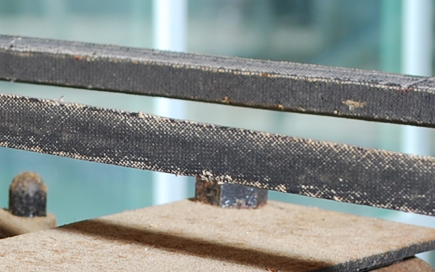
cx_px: -20
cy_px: 327
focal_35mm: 278
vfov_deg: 4.7
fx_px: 3296
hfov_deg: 7.5
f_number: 7.1
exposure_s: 1/160
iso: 100
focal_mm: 46
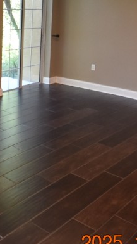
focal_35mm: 47
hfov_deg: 22.2
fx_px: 303
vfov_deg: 41.1
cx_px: -52
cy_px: 36
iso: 800
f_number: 3.5
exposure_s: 1/125
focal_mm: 10
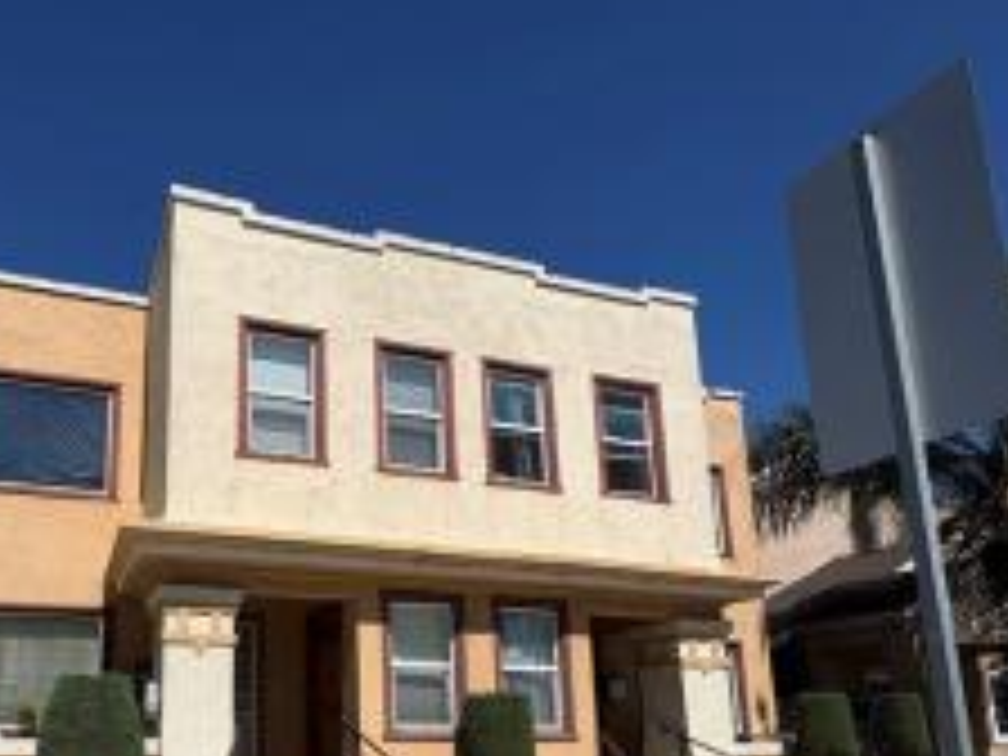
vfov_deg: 50.8
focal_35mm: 25
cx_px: 270
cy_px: 626
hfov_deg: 65.7
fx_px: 728
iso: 50
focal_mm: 2.22
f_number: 2.2
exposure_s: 1/4367
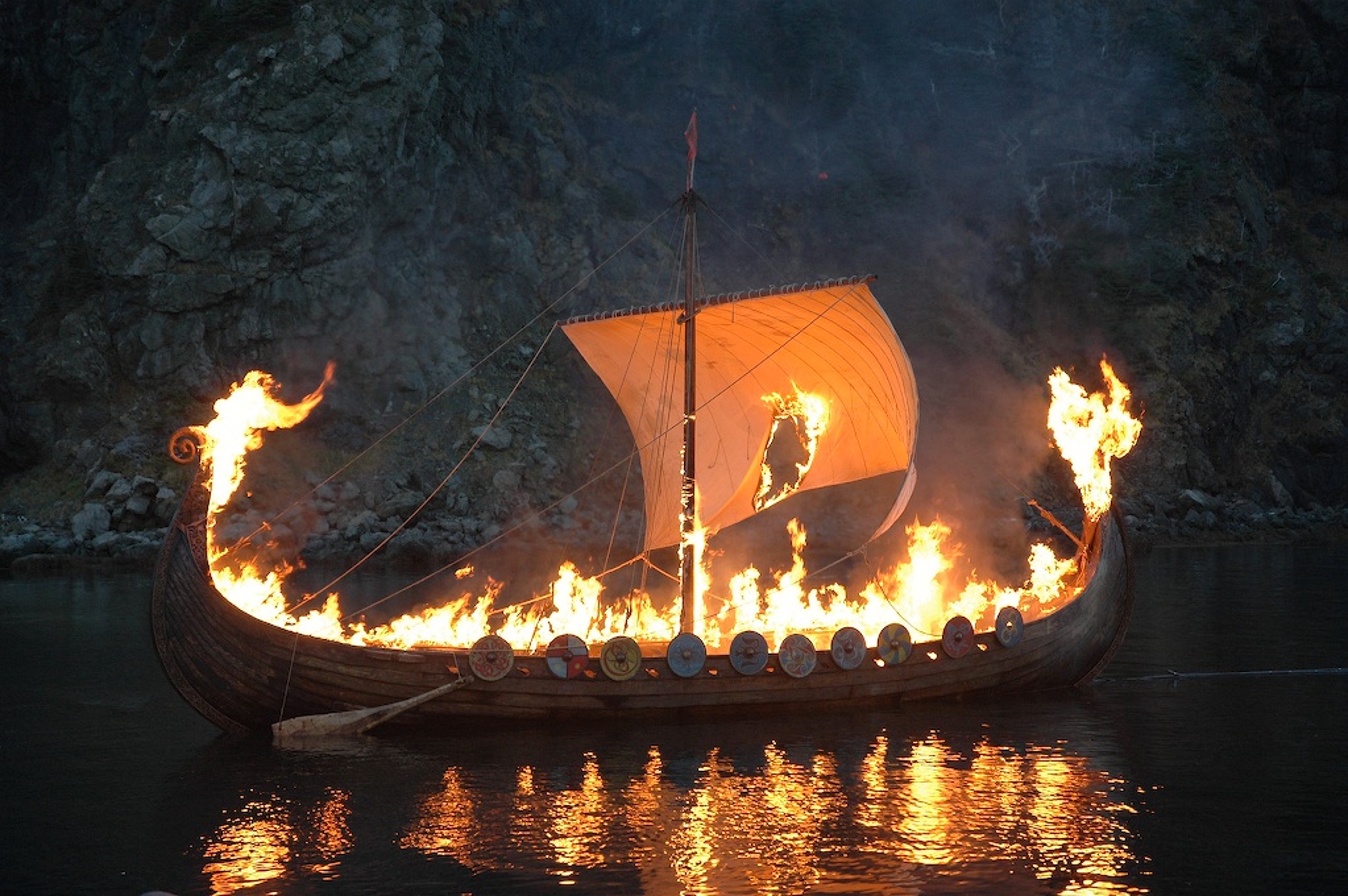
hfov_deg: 28.1
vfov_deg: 18.9
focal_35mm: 72
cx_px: 674
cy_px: 448
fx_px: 2693
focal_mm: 48
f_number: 4.5
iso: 200
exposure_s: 1/60
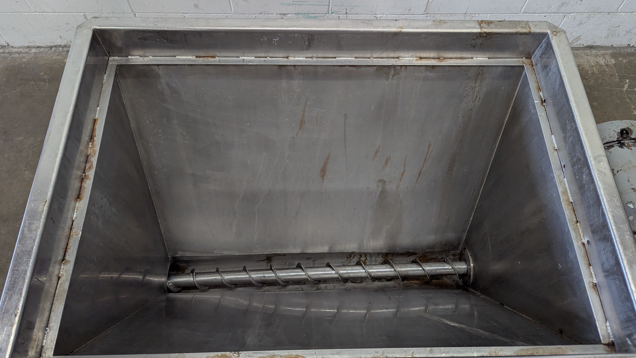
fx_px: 455
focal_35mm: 27
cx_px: 325
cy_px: 181
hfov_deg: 69.8
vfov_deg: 42.9
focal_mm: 6.81
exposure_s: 1/222
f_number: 1.85
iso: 226
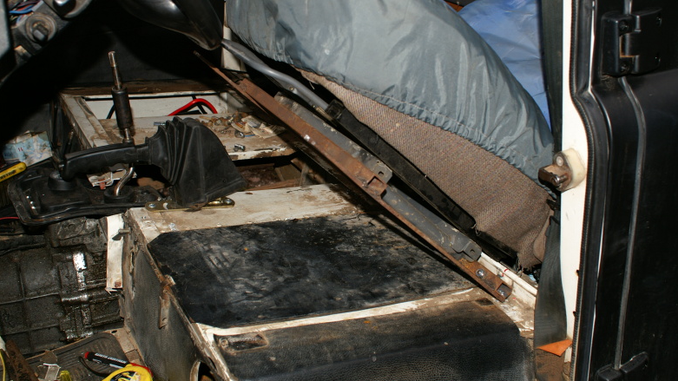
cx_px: 342
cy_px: 161
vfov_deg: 26.5
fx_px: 809
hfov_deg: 45.5
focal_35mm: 45
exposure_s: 1/60
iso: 100
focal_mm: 28
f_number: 6.3
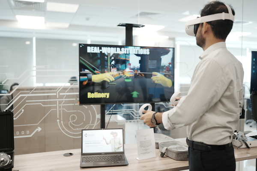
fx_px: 250
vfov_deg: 37.9
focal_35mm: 35
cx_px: 128
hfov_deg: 54.4
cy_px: 86
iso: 160
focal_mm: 35
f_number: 1.6
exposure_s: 1/125
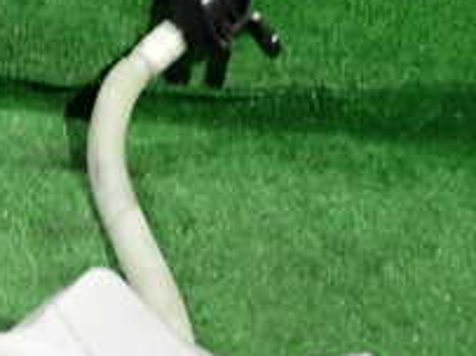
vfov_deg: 18.5
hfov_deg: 25.6
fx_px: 1017
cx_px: 54
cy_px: 457
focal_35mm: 74
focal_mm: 4.5
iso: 400
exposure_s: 1/30
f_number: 2
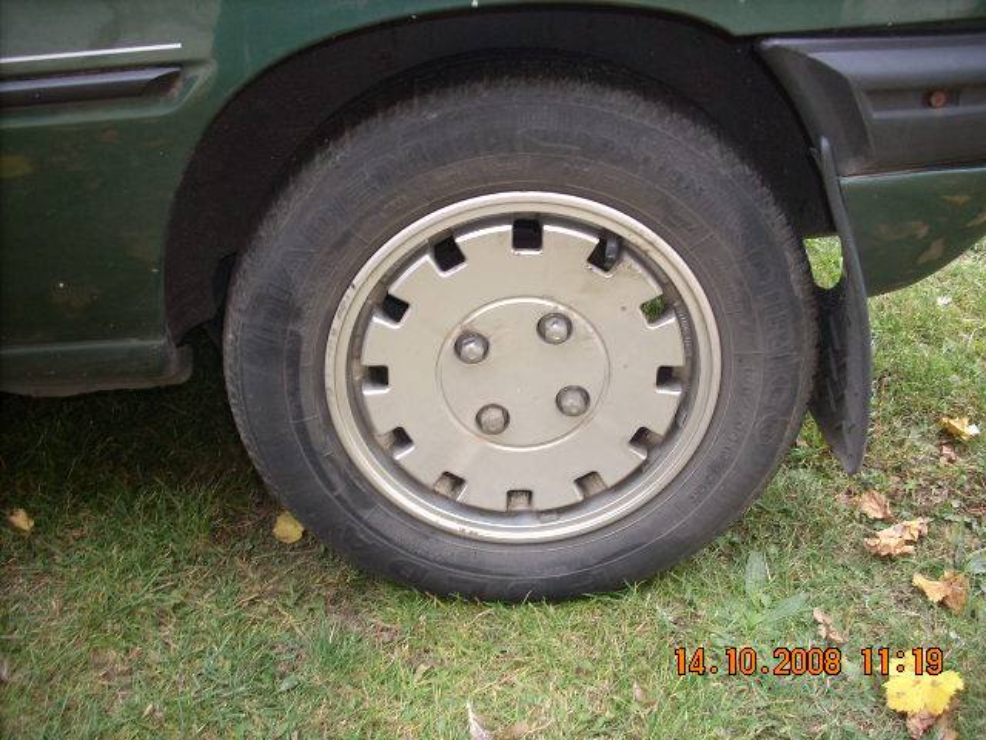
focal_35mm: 37
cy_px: 370
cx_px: 493
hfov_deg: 50.1
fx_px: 1054
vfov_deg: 38.7
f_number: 2.8
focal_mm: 6.2
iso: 64
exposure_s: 1/30
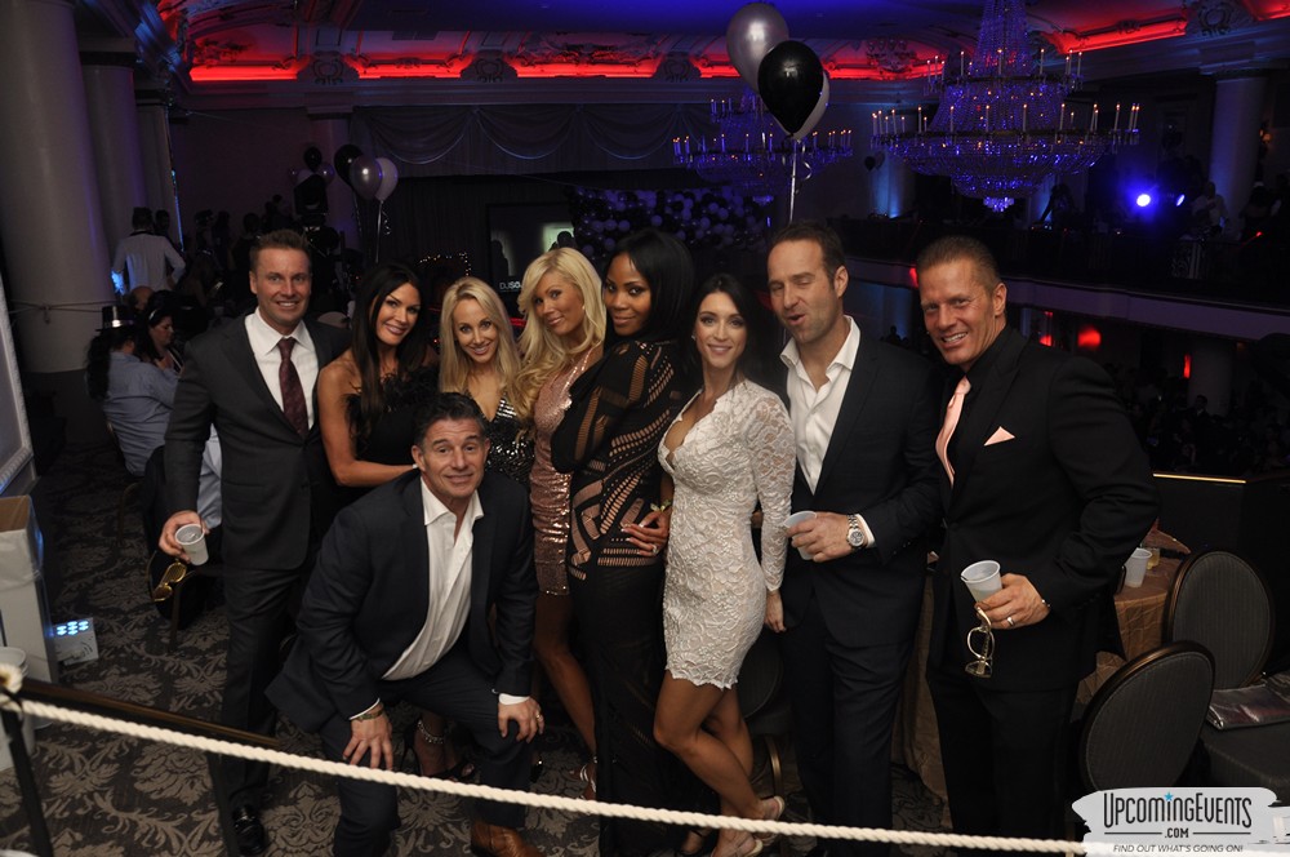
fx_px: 966
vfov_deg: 47.8
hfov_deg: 67.4
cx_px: 645
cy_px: 428
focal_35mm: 27
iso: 400
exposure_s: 1/60
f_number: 5
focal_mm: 18
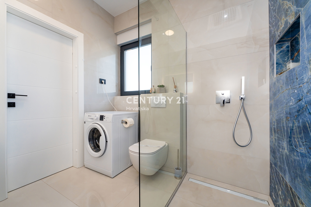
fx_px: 121
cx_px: 156
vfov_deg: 81.2
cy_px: 104
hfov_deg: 104.3
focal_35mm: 14
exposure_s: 1/60
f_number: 7.1
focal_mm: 14
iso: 640
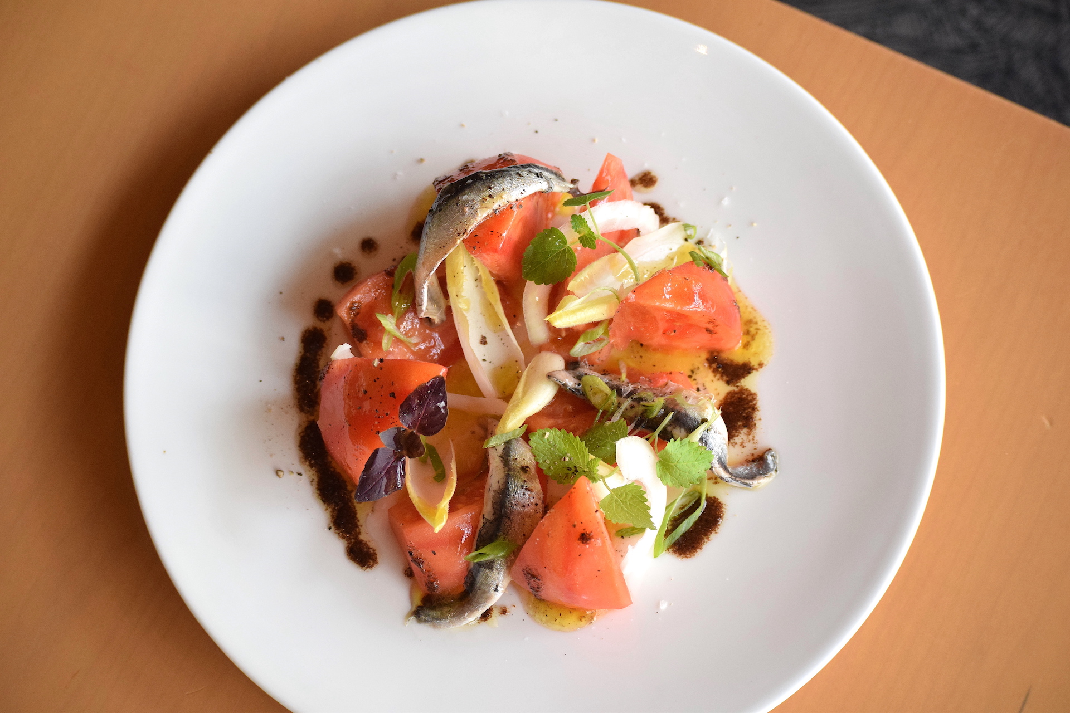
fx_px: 2452
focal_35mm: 82
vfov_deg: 16.6
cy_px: 356
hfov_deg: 24.6
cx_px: 535
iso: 1600
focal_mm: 55
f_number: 4.5
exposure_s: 1/400
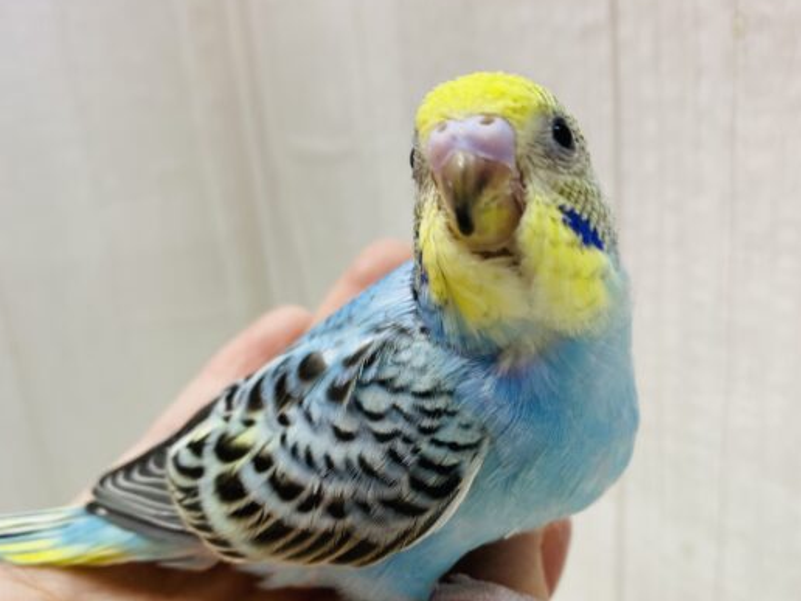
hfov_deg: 58.3
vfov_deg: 45.4
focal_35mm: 31
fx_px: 717
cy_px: 329
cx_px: 385
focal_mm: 4.25
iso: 100
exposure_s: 1/100
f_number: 1.8
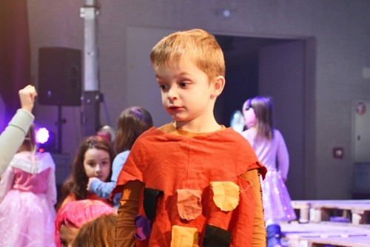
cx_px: 185
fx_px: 740
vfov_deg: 19.0
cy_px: 124
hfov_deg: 28.1
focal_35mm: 72
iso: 1800
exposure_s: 1/60
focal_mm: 48
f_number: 4.5
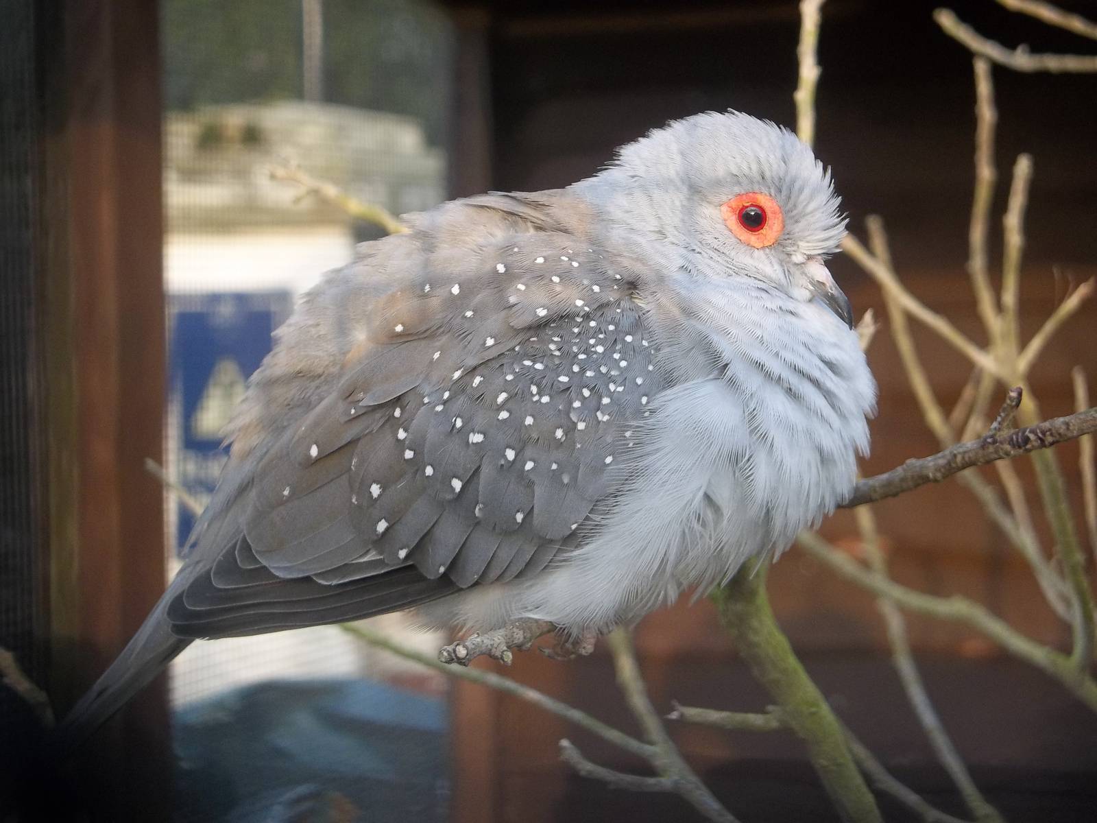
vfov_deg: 17.2
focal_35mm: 86
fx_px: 2725
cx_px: 548
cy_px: 412
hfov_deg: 22.8
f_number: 4.5
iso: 113
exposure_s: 1/50
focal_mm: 15.4
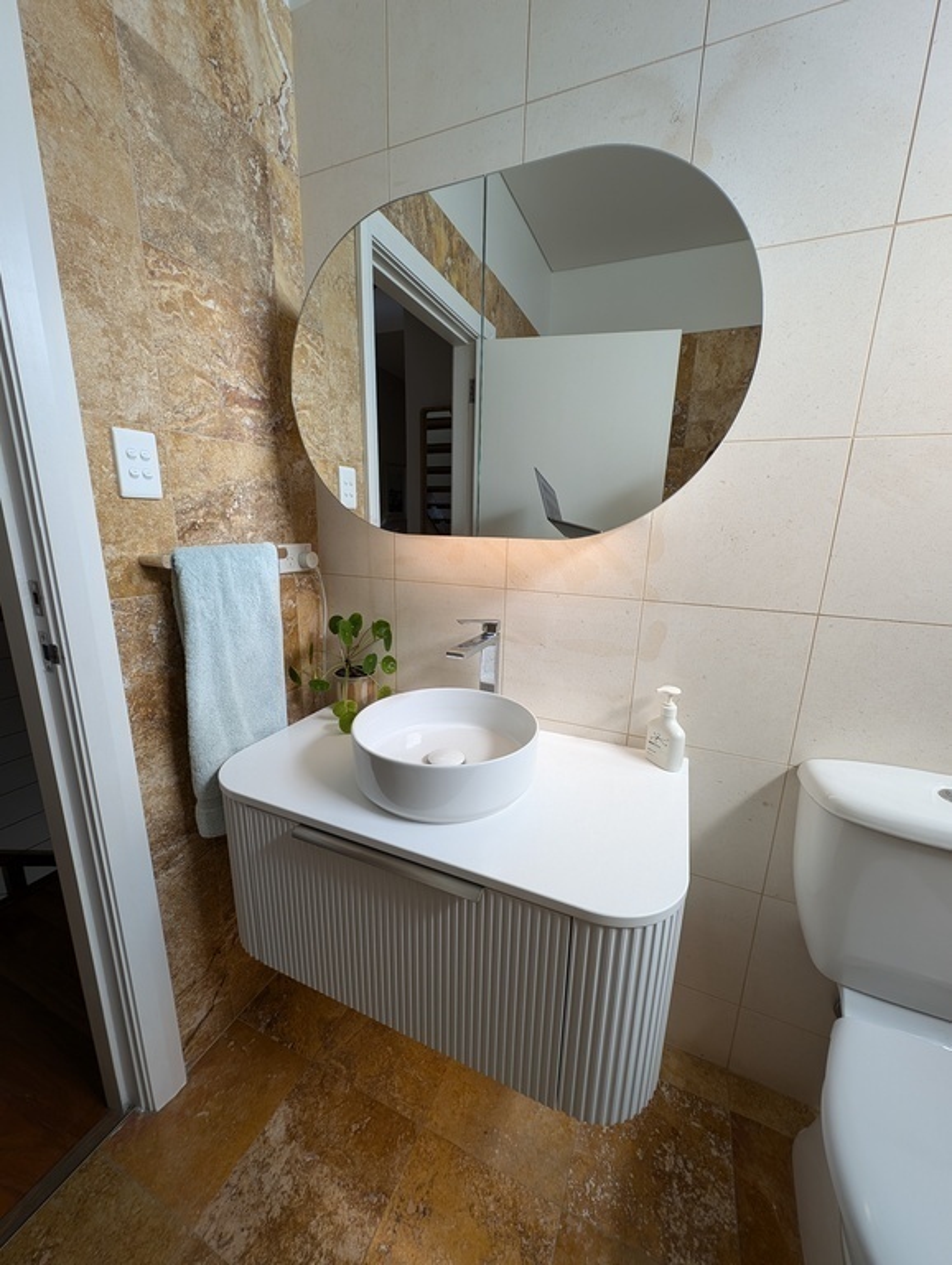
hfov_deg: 94.6
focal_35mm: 12
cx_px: 476
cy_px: 632
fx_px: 439
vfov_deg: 110.5
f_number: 1.95
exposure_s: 1/95
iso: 43
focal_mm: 2.23
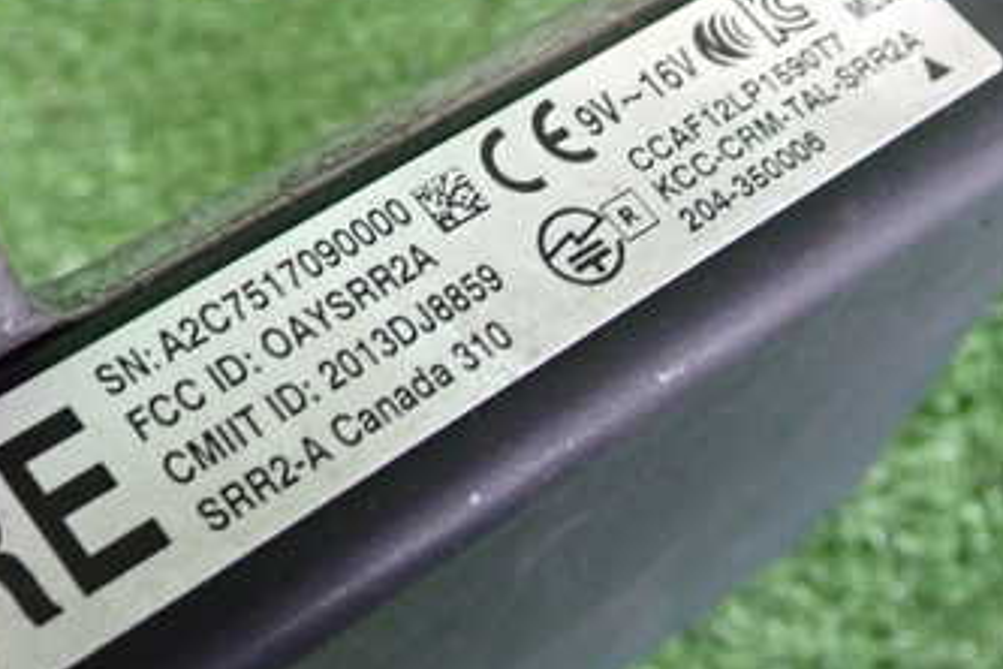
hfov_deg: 33.4
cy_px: 368
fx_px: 1672
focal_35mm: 60
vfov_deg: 22.6
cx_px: 479
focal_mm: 5.79
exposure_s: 1/30
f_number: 2.4
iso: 400
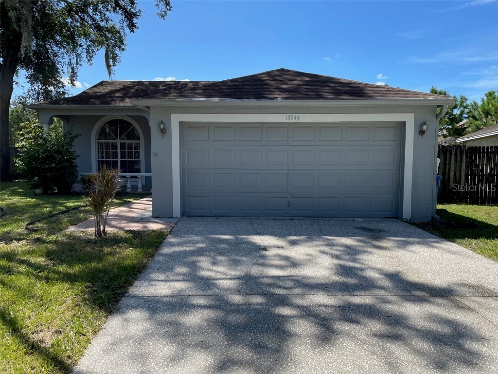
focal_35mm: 26
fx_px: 374
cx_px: 249
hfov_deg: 67.3
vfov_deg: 53.1
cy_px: 187
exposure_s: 1/2564
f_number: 1.6
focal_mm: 4.2
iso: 32
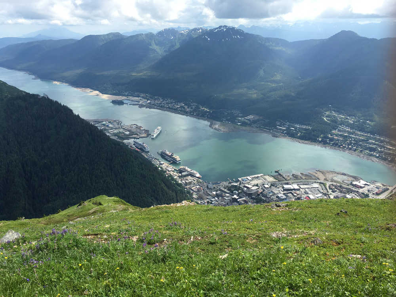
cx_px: 198
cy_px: 148
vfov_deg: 48.2
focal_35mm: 29
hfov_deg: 61.7
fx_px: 332
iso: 25
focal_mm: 4.15
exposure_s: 1/1374
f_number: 2.2
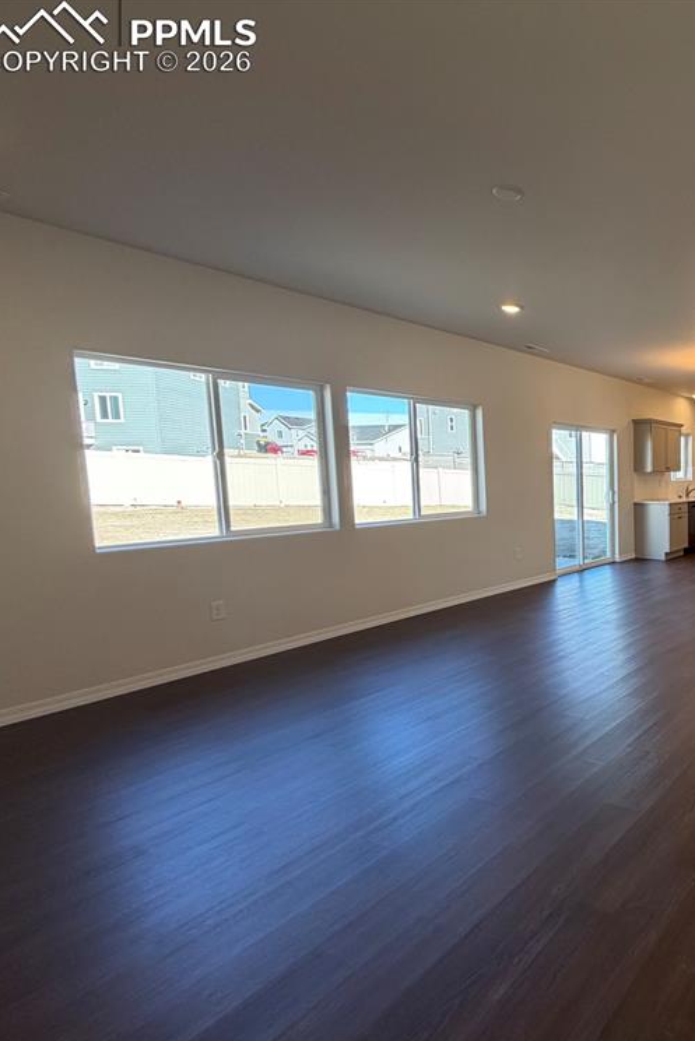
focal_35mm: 20
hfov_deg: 50.4
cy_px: 530
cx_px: 692
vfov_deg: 84.0
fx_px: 579
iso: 125
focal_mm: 2.22
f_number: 2.2
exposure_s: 1/120
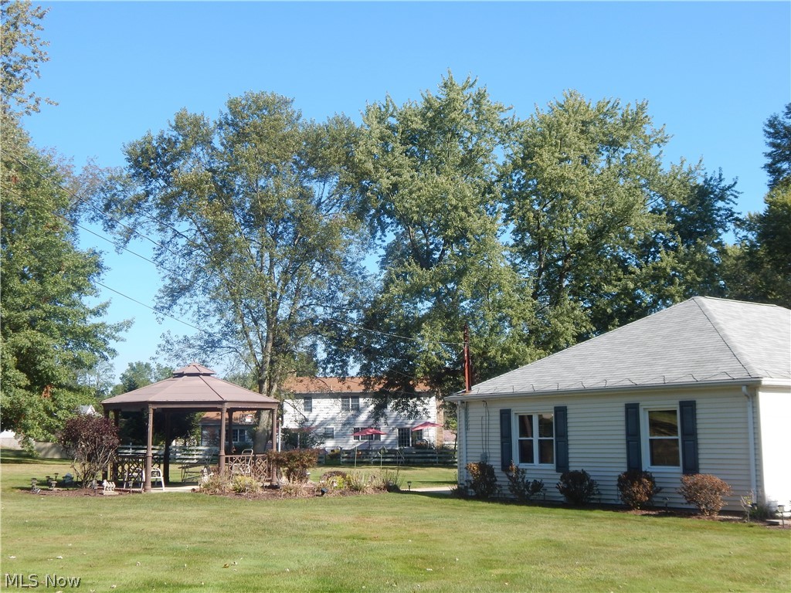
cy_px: 296
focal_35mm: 43
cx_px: 396
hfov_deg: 43.9
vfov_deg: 33.6
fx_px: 983
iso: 125
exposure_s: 1/640
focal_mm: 7.7
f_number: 3.6
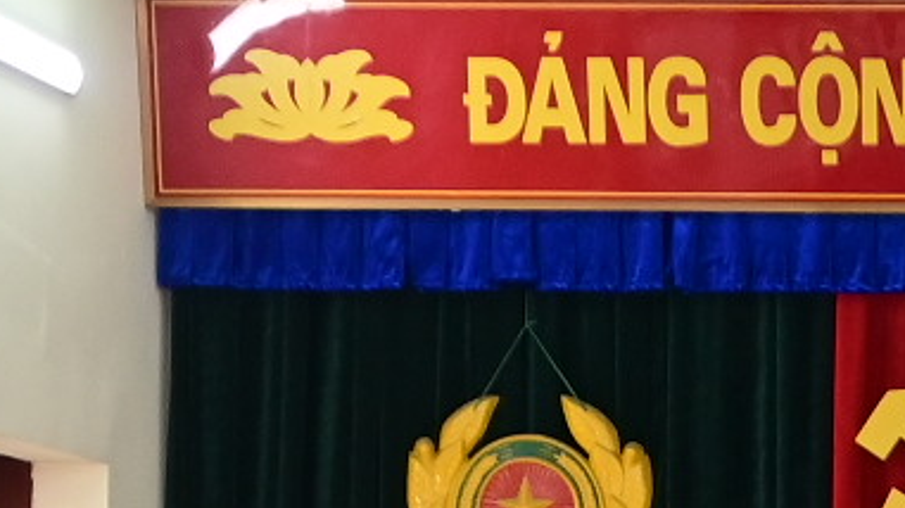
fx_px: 5062
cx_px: 1316
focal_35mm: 211
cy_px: 1158
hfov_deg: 9.9
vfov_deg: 5.6
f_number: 4
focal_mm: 26
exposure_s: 1/200
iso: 1000
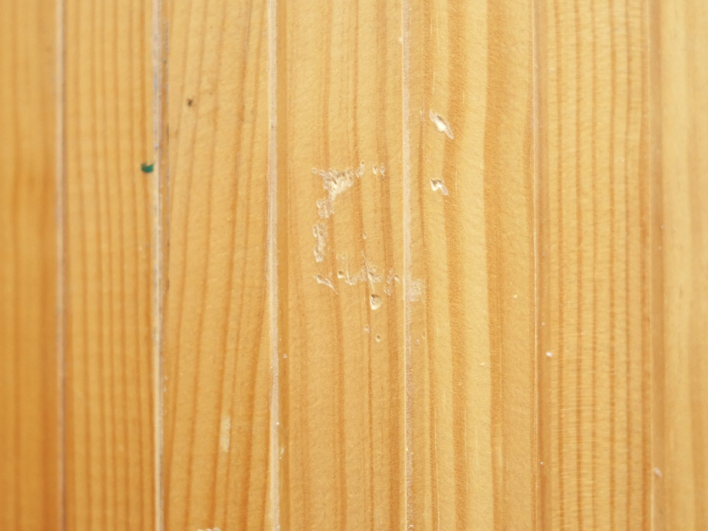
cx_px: 342
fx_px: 1289
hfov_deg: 30.7
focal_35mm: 63
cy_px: 216
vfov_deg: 23.3
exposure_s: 1/60
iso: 1250
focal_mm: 20
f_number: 1.7
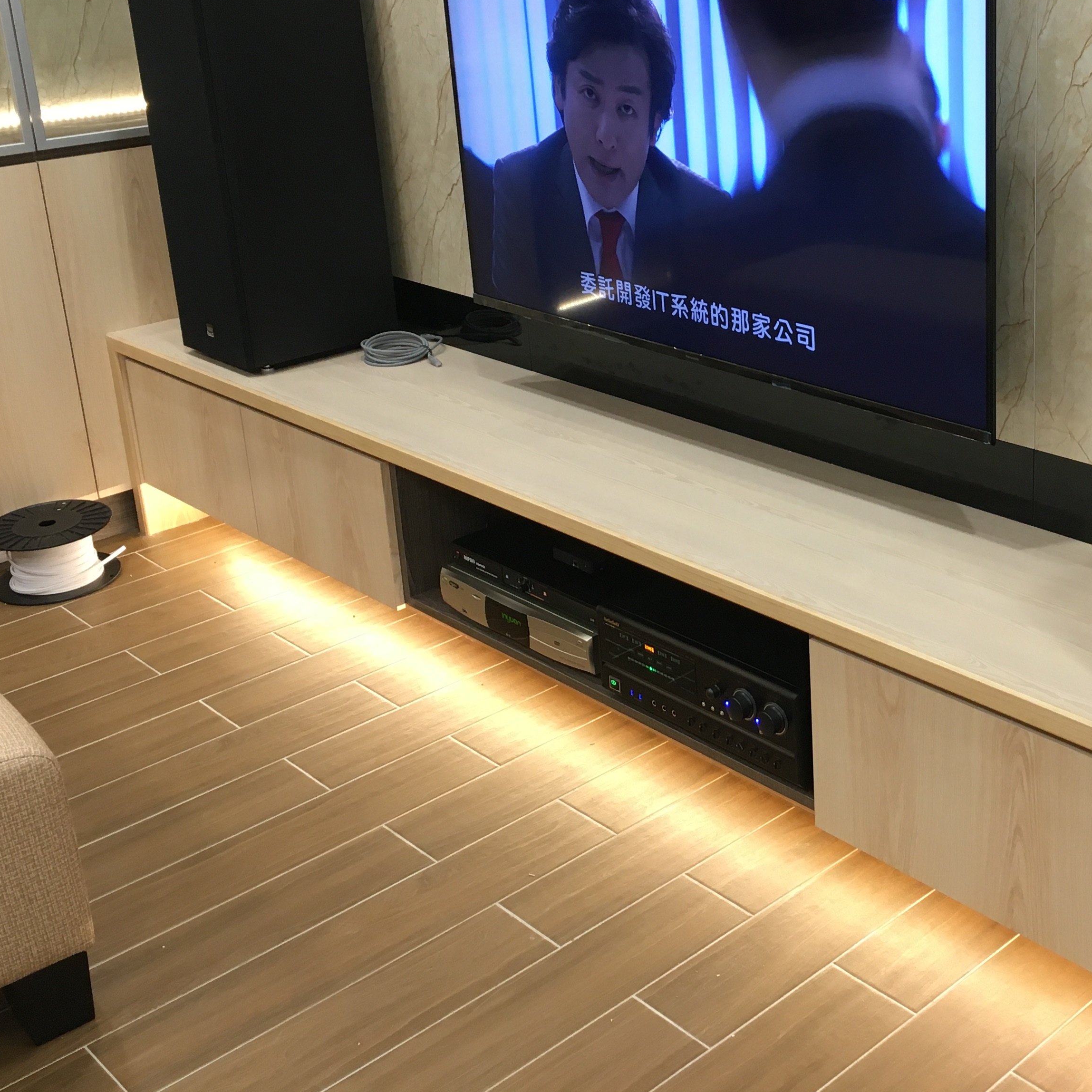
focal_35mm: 45
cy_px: 377
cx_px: 812
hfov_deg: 36.7
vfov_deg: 37.2
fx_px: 1606
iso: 64
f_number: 2.2
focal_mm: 4.15
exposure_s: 1/30
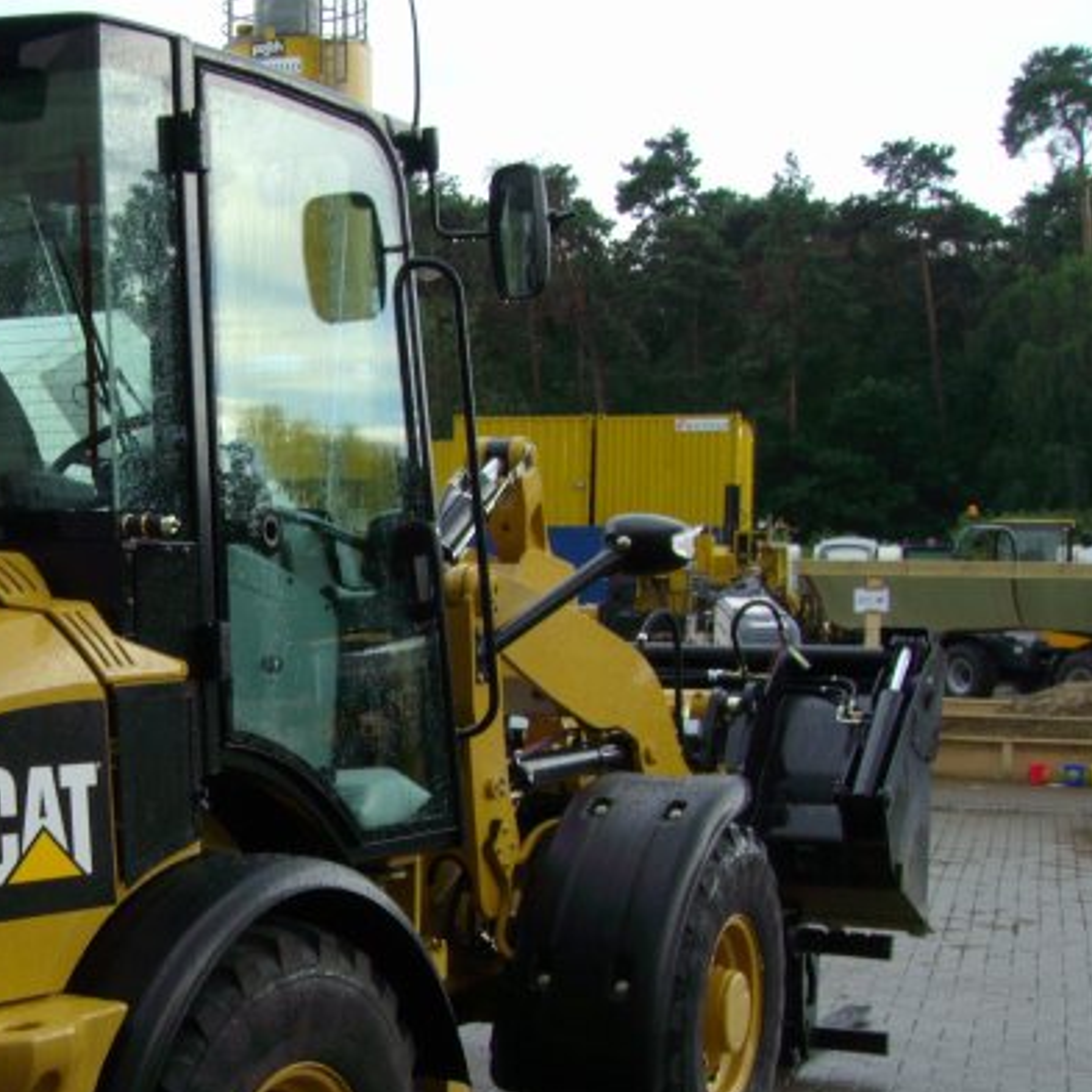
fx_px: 2248
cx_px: 97
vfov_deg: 27.0
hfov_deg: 26.3
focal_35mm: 63
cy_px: 786
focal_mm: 5.8
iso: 64
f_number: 4.8
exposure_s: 1/73
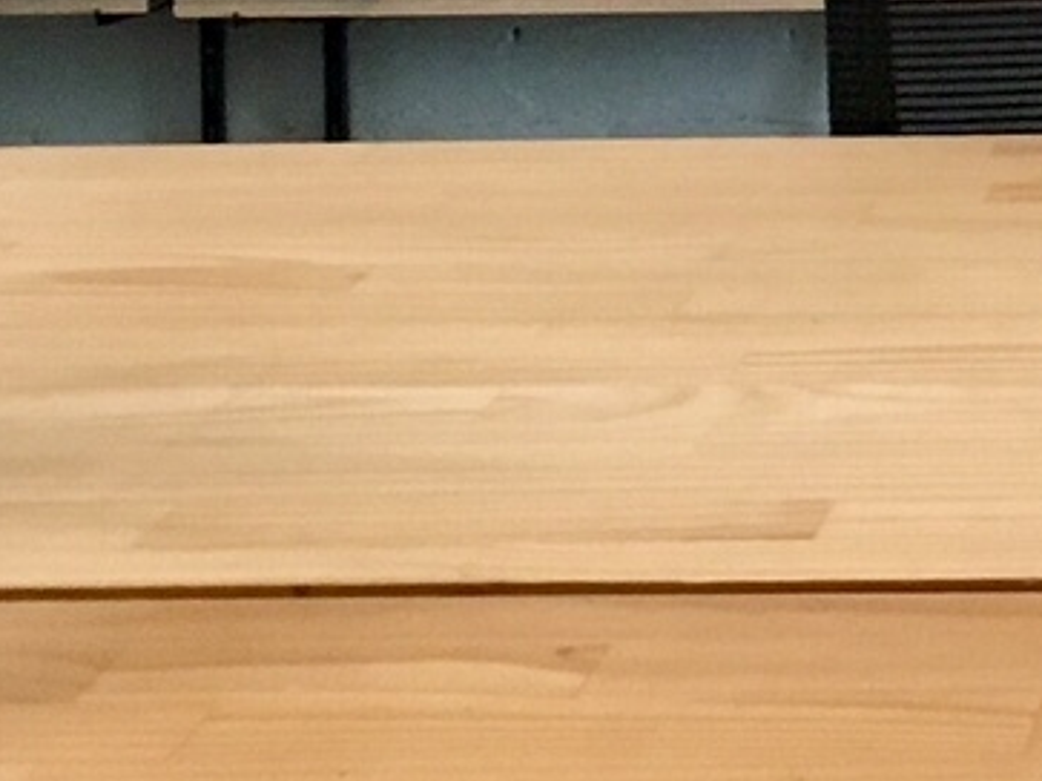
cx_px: 1407
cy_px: -560
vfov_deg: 8.9
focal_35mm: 161
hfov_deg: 11.9
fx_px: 4845
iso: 160
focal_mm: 4.15
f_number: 2.2
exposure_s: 1/33
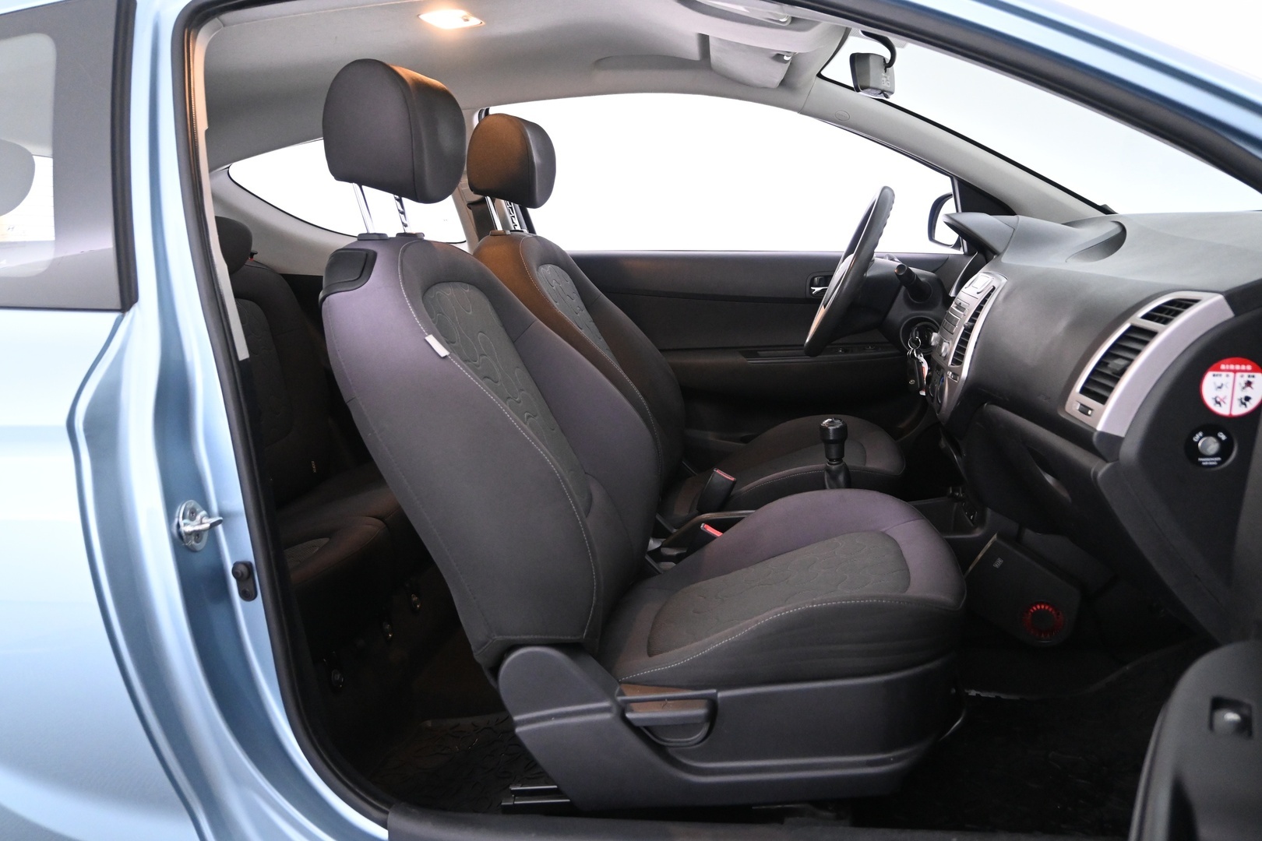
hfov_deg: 63.2
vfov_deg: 44.6
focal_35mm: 29
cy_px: 420
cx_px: 631
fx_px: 1025
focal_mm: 19.5
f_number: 3.8
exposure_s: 1/40
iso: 3200
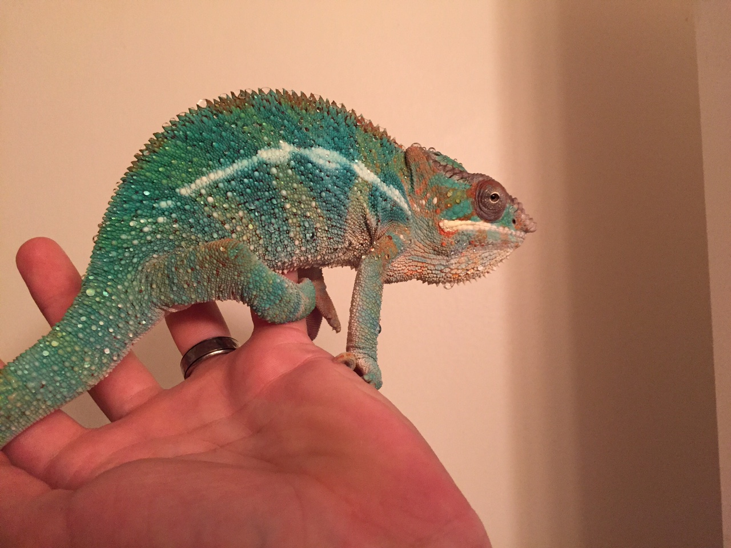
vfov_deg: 48.2
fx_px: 612
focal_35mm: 29
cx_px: 366
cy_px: 274
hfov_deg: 61.7
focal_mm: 4.15
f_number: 2.2
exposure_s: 1/30
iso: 160
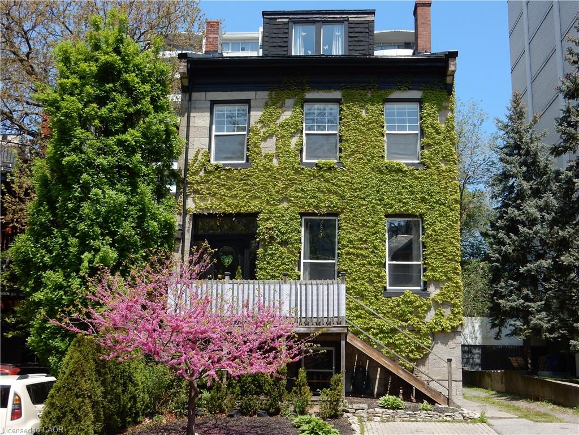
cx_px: 290
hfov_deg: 43.9
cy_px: 218
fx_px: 719
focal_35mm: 43
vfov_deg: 33.6
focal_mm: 7.6
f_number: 4.2
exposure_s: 1/640
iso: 125
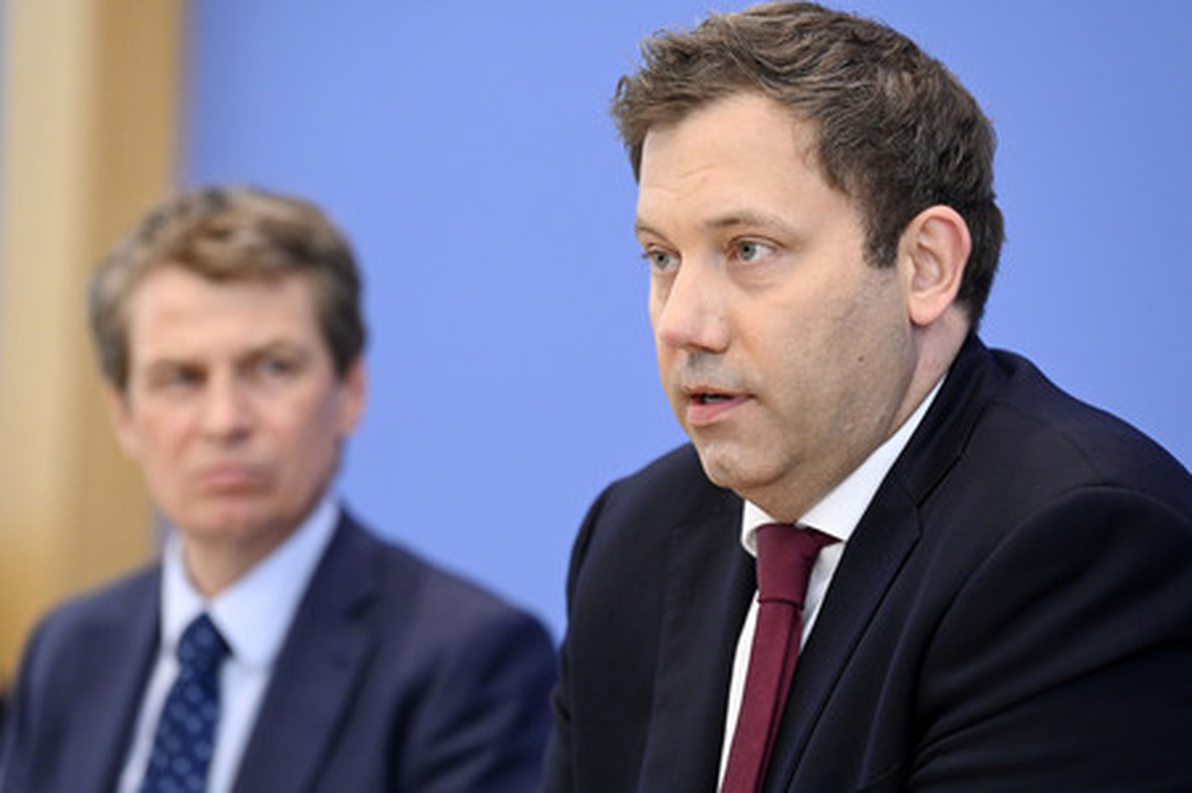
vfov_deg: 7.4
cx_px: 596
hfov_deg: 11.1
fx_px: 6121
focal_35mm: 185
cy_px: 396
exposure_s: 1/1250
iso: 4000
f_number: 4
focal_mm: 185
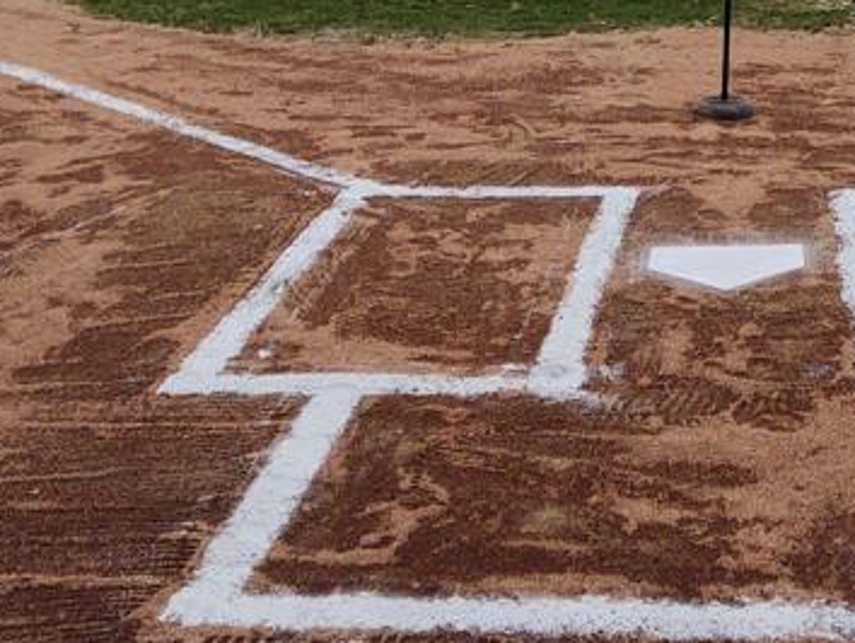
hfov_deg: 24.1
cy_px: -218
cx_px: 814
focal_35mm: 78
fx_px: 1928
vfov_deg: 17.6
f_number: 1.7
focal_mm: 4.75
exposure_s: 1/864
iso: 100
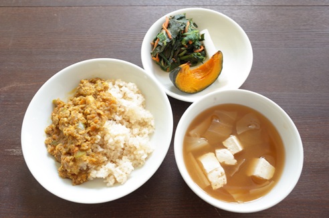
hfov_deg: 65.6
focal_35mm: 28
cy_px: 109
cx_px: 164
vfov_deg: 46.2
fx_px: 255
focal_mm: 18.3
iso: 800
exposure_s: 1/25
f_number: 4.5
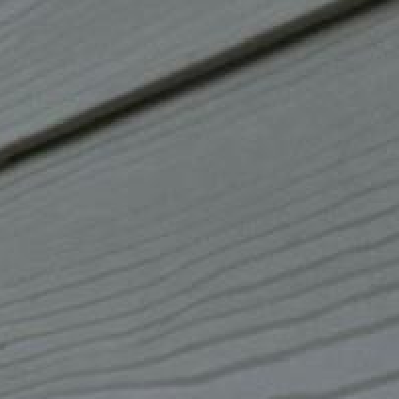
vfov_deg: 7.8
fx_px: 2752
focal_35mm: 211
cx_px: -1314
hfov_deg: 6.4
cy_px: 869
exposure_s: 1/296
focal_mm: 6.3
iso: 10
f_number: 1.7
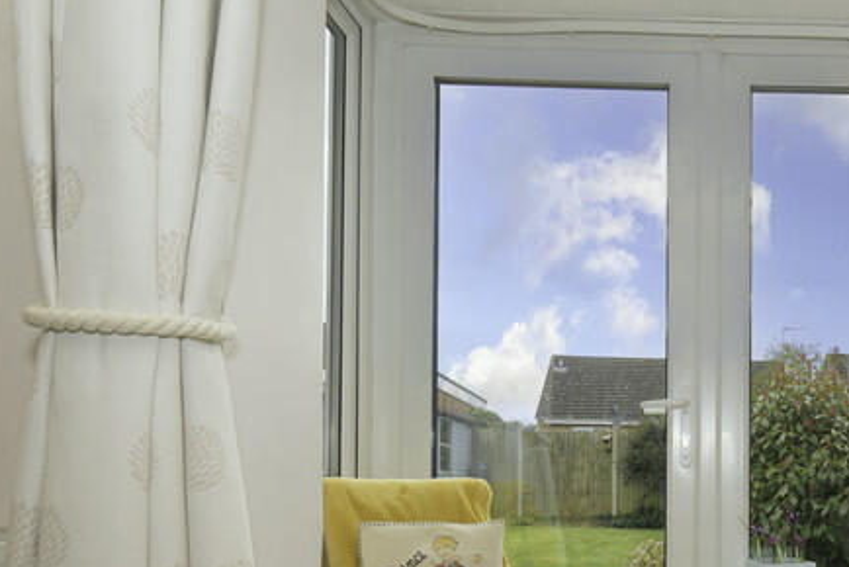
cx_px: 737
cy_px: 490
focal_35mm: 33
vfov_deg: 37.8
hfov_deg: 51.6
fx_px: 779
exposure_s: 1/160
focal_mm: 14
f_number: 7.1
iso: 320
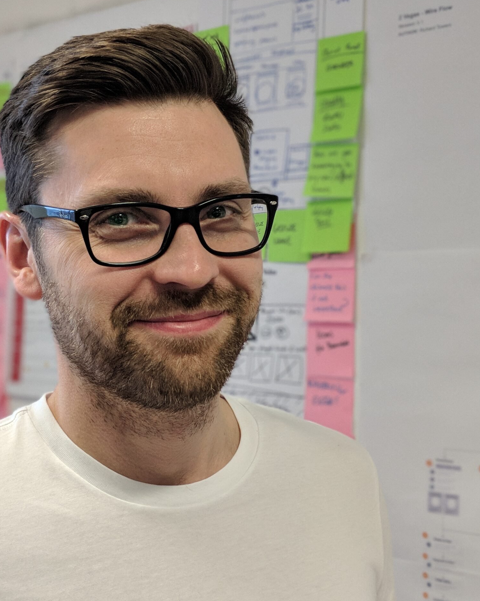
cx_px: 207
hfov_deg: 41.1
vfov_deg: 50.3
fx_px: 639
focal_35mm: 36
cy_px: 299
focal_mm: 4.44
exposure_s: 1/100
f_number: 1.8
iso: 274
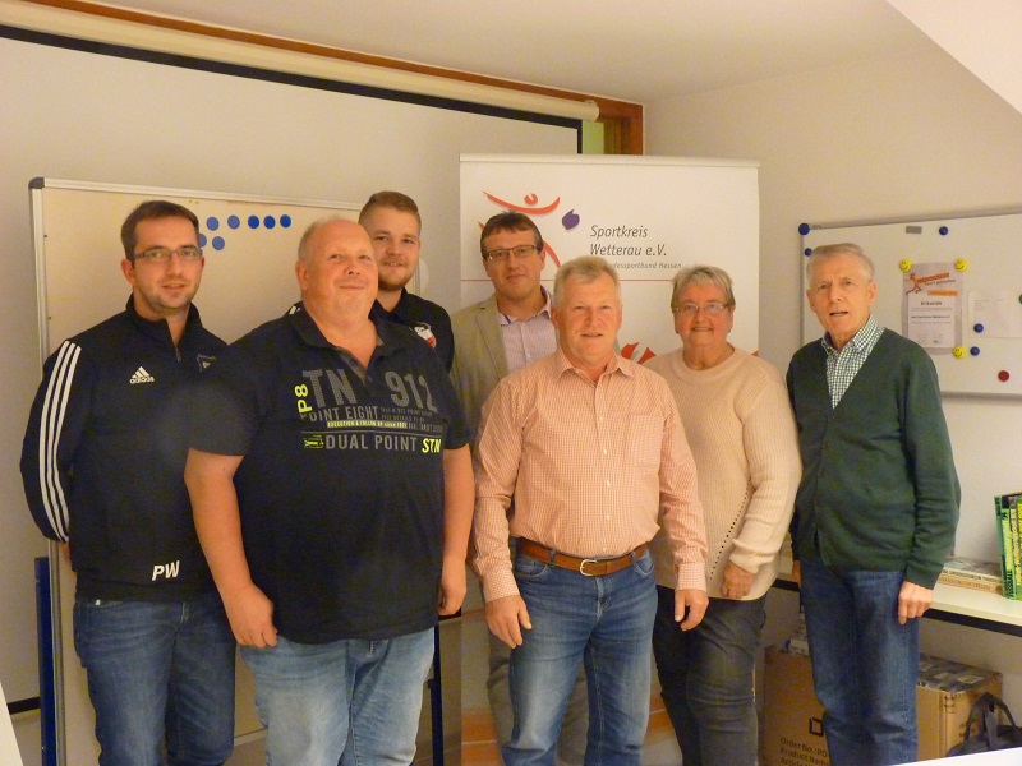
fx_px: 1181
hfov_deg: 46.8
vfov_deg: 36.0
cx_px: 511
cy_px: 383
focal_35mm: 40
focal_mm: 7.1
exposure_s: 1/20
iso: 800
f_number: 3
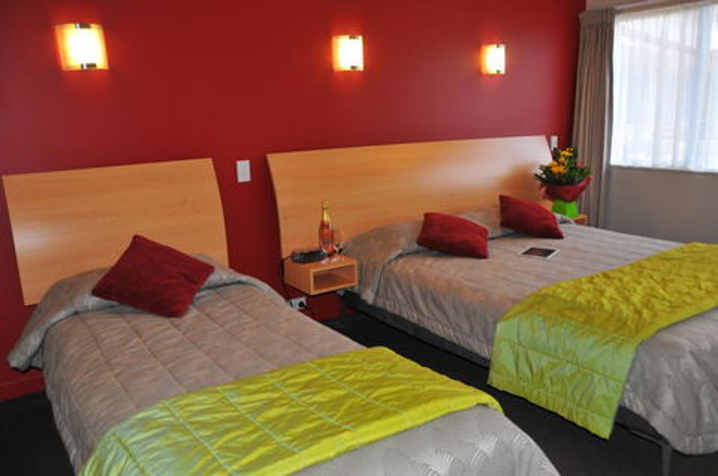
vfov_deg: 43.4
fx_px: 597
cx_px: 359
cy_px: 238
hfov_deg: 62.0
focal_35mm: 30
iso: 200
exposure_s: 1/60
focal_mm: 20
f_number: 3.5
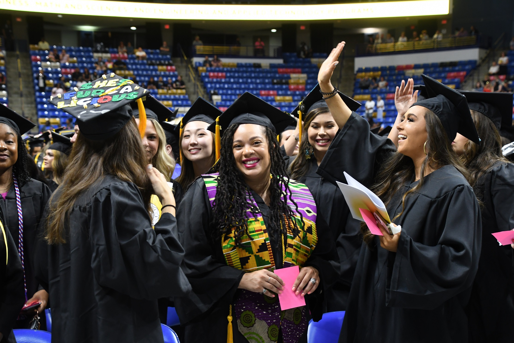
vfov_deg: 20.6
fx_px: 942
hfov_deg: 30.5
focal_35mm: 66
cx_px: 257
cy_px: 172
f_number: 5
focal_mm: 44
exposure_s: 1/80
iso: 1250
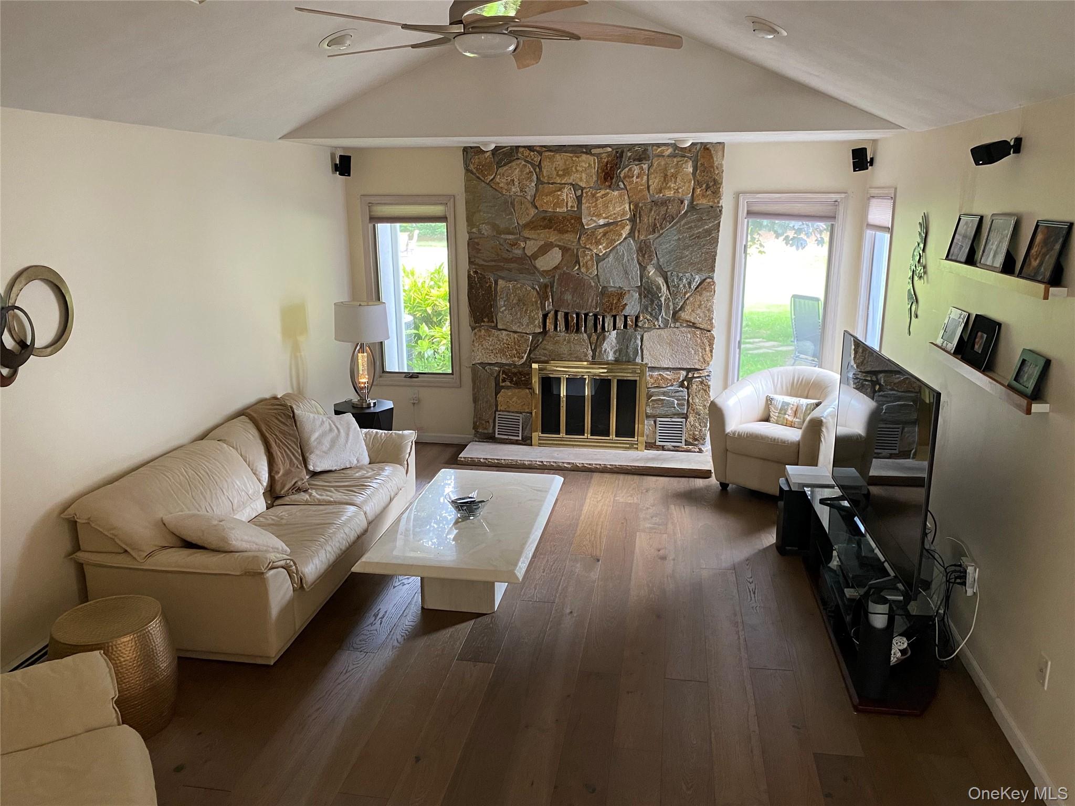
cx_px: 538
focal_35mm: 26
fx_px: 807
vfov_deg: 53.1
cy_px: 403
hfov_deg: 67.3
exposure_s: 1/60
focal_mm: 4.25
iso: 400
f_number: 1.8
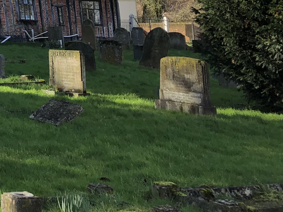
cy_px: -90
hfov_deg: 19.0
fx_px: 728
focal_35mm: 89
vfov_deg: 15.5
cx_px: -158
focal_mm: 4
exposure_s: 1/762
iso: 20
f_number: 1.8
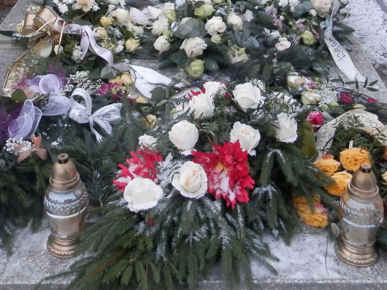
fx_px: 615
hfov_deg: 34.9
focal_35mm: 55
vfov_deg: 25.0
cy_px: -16
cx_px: 206
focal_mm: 4.5
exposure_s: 1/20
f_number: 3.1
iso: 200
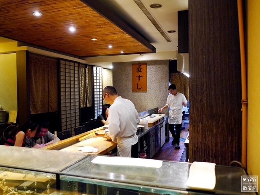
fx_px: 225
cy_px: 98
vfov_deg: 46.9
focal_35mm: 30
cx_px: 130
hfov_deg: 59.9
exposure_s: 1/60
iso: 2000
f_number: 1.7
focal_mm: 15
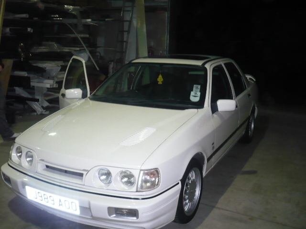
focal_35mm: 35
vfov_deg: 40.7
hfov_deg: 52.6
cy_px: 114
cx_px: 153
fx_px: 309
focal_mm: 5.8
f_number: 2.8
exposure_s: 1/30
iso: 200
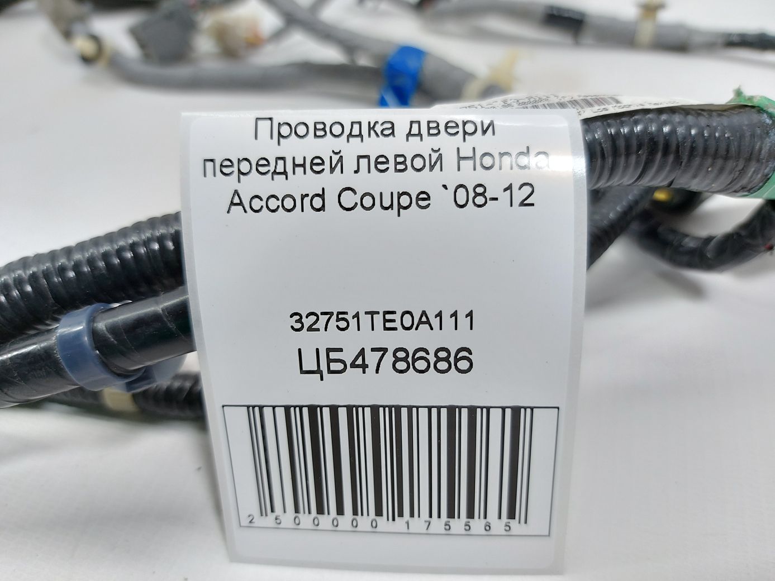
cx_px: 388
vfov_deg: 56.8
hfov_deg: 71.6
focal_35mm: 24
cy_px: 290
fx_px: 537
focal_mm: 5.23
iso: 64
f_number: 1.8
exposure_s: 1/50
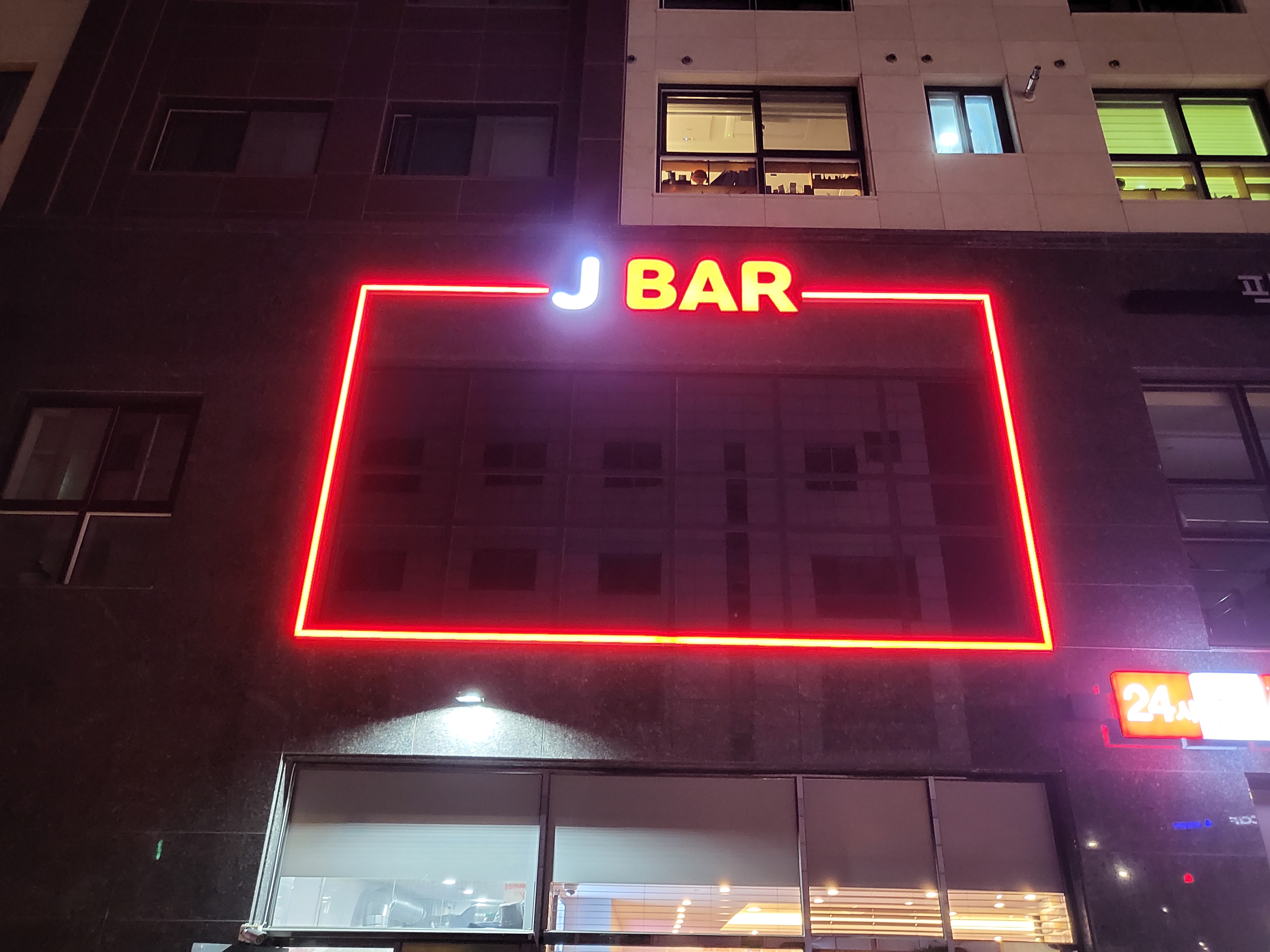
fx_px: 954
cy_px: 476
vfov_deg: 53.1
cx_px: 635
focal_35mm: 26
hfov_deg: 67.3
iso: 800
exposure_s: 1/24
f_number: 1.8
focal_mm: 4.25
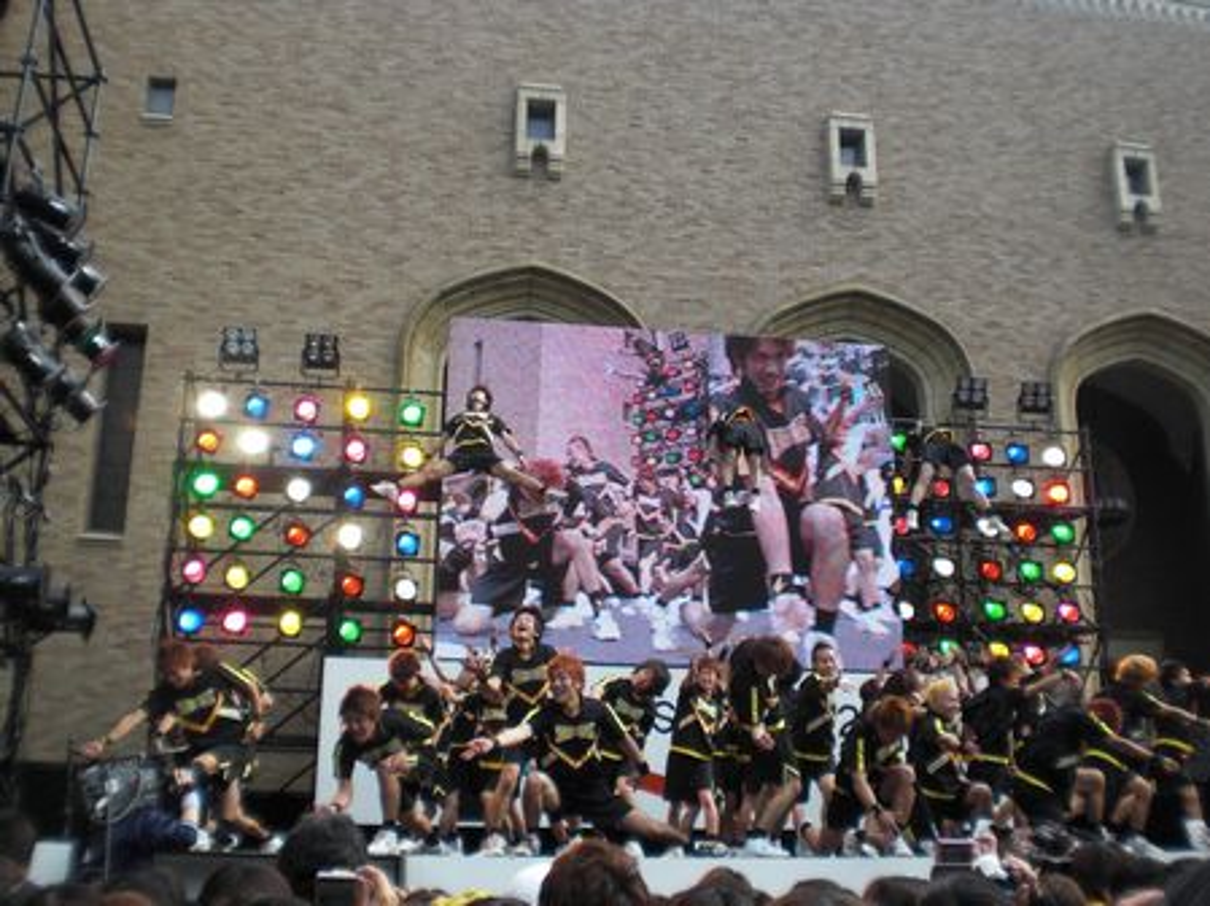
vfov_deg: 37.7
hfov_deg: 49.0
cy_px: 453
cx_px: 605
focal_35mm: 38
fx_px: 1327
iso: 64
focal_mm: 6.3
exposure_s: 1/320
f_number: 3.1
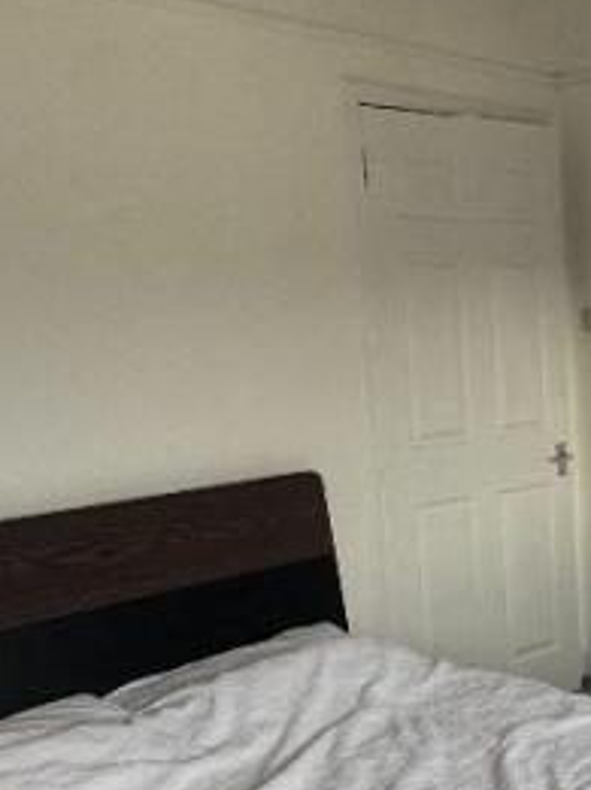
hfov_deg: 24.2
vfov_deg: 34.8
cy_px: 493
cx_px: 700
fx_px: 1255
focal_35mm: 55
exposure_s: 1/99
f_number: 2.2
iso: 100
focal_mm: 2.22
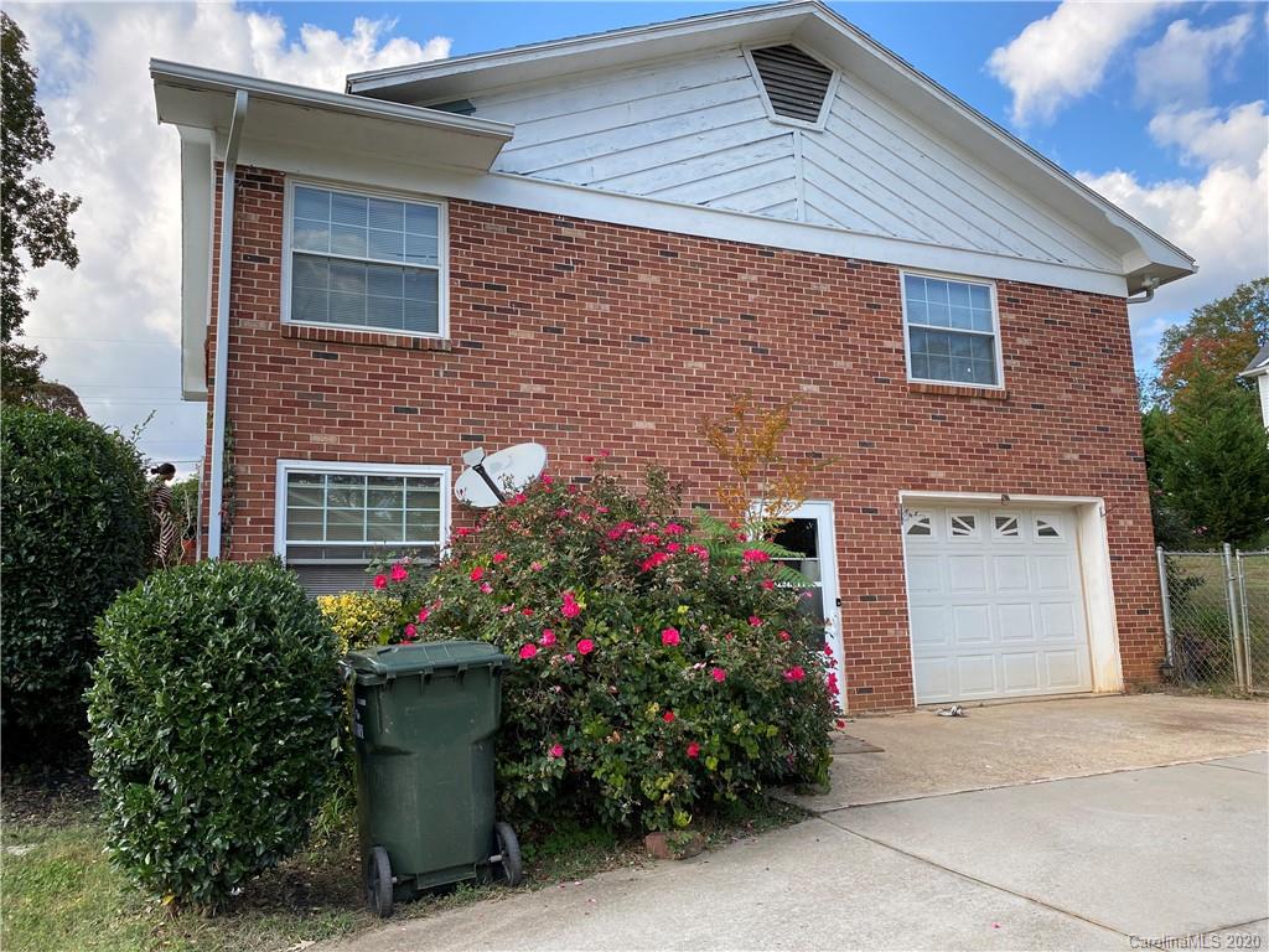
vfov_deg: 53.1
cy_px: 476
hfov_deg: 67.3
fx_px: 953
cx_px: 634
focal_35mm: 26
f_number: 1.8
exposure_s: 1/560
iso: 32
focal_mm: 4.25
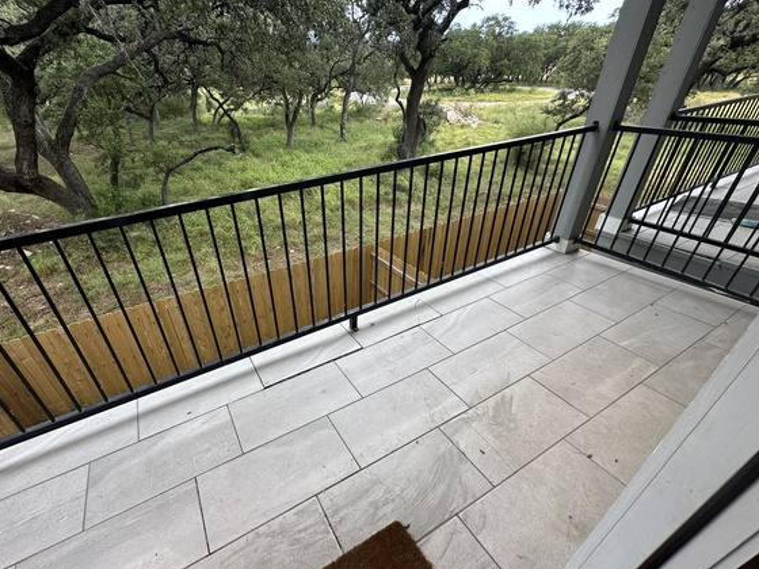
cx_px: 327
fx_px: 351
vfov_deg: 78.1
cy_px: 282
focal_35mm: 16
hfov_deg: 93.9
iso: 40
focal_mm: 2.22
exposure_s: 1/99
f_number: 2.2
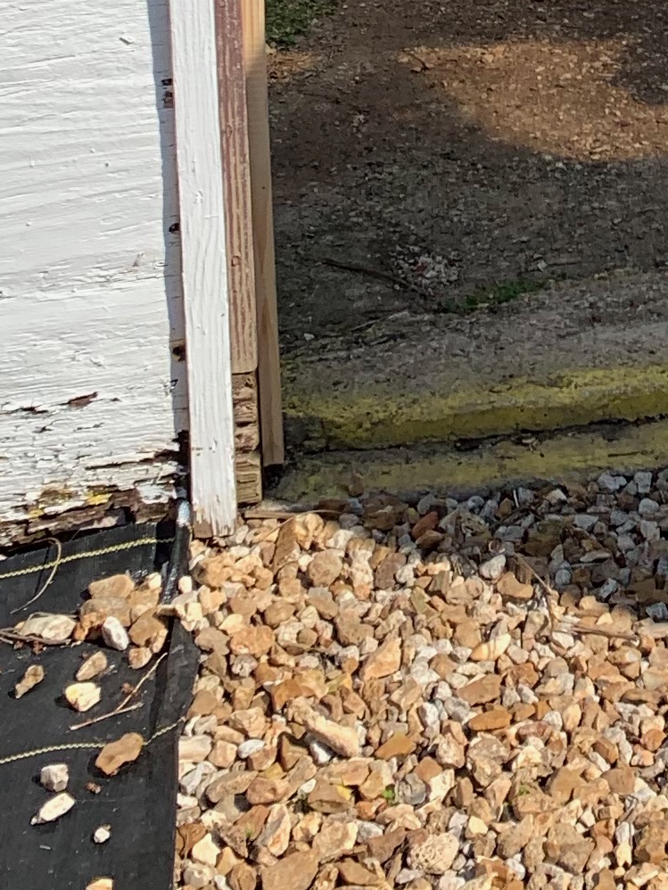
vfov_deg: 16.8
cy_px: -482
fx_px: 2700
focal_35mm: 105
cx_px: 1041
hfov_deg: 13.2
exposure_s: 1/1689
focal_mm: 4.25
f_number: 1.8
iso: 25
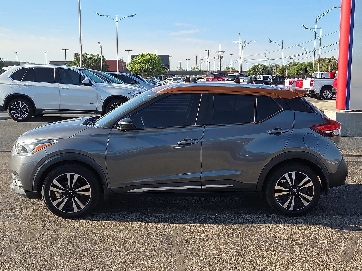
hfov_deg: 44.8
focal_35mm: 42
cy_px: 136
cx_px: 181
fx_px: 439
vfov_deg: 34.3
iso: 76
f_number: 1.8
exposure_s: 1/3333
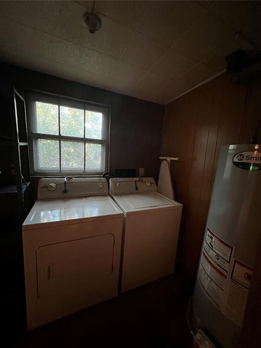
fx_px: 131
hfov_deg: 89.9
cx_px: 130
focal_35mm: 13
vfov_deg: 106.2
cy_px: 174
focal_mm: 1.57
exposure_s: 1/30
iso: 1250
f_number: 1.8
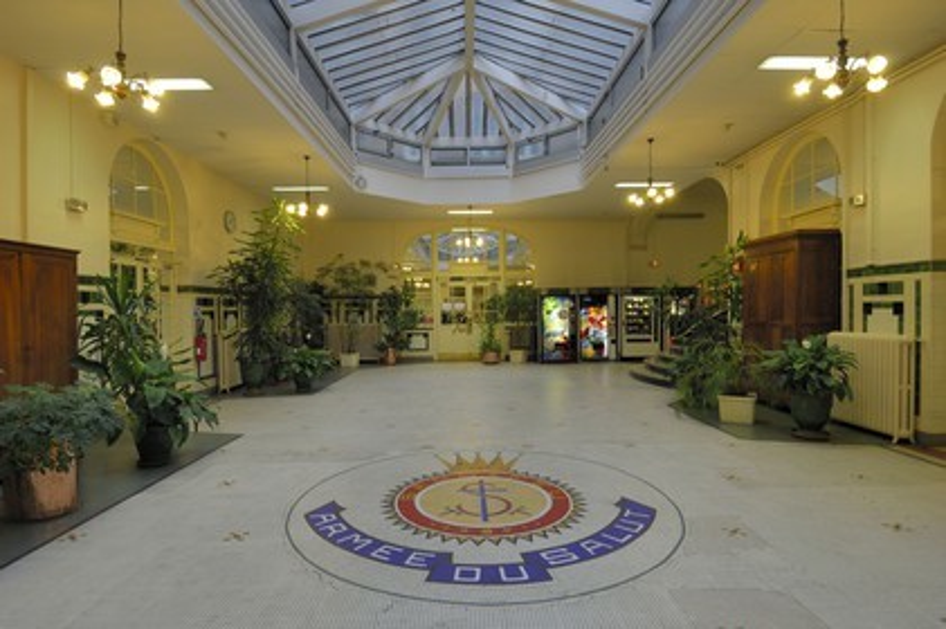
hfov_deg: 85.5
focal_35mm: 20
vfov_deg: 63.1
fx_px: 512
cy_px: 314
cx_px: 473
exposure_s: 1/1.67
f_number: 9
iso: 100
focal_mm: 13
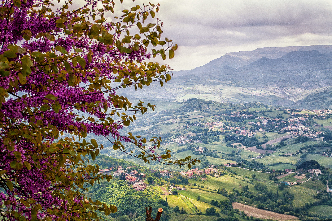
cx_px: 166
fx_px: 760
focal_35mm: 82
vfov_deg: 16.5
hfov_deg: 24.6
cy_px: 110
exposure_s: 1/160
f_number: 11
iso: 200
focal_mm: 55
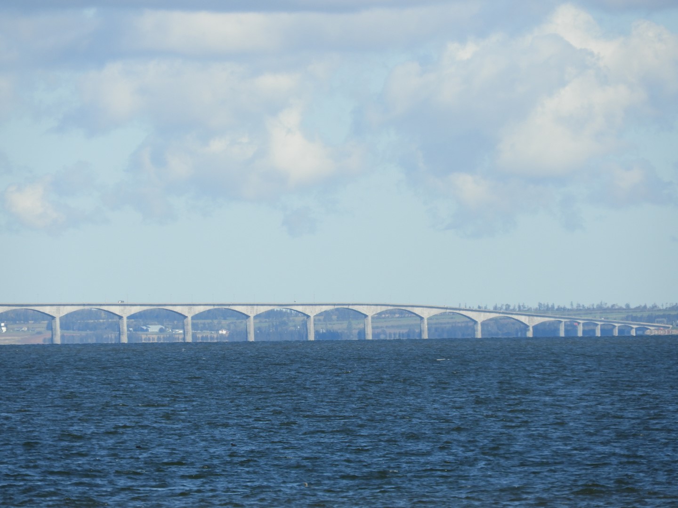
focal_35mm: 600
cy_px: 254
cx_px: 339
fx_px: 11752
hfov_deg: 3.3
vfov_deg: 2.5
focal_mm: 107.5
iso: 100
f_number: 5.6
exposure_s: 1/640
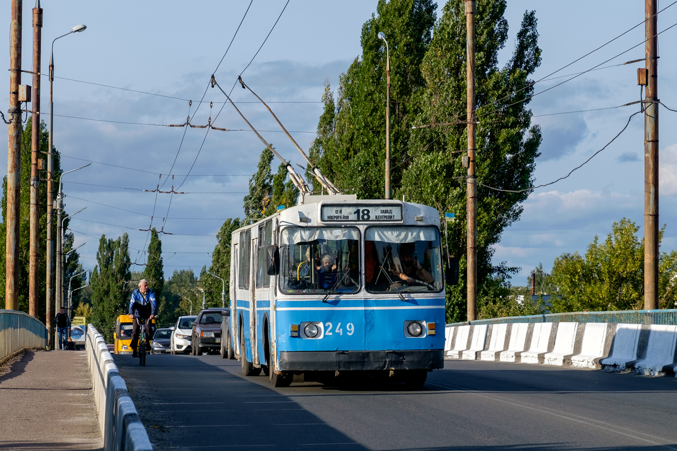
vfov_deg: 13.0
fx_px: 1974
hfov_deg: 19.5
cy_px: 226
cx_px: 338
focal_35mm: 105
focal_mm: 70.2
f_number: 7.1
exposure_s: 1/640
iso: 400
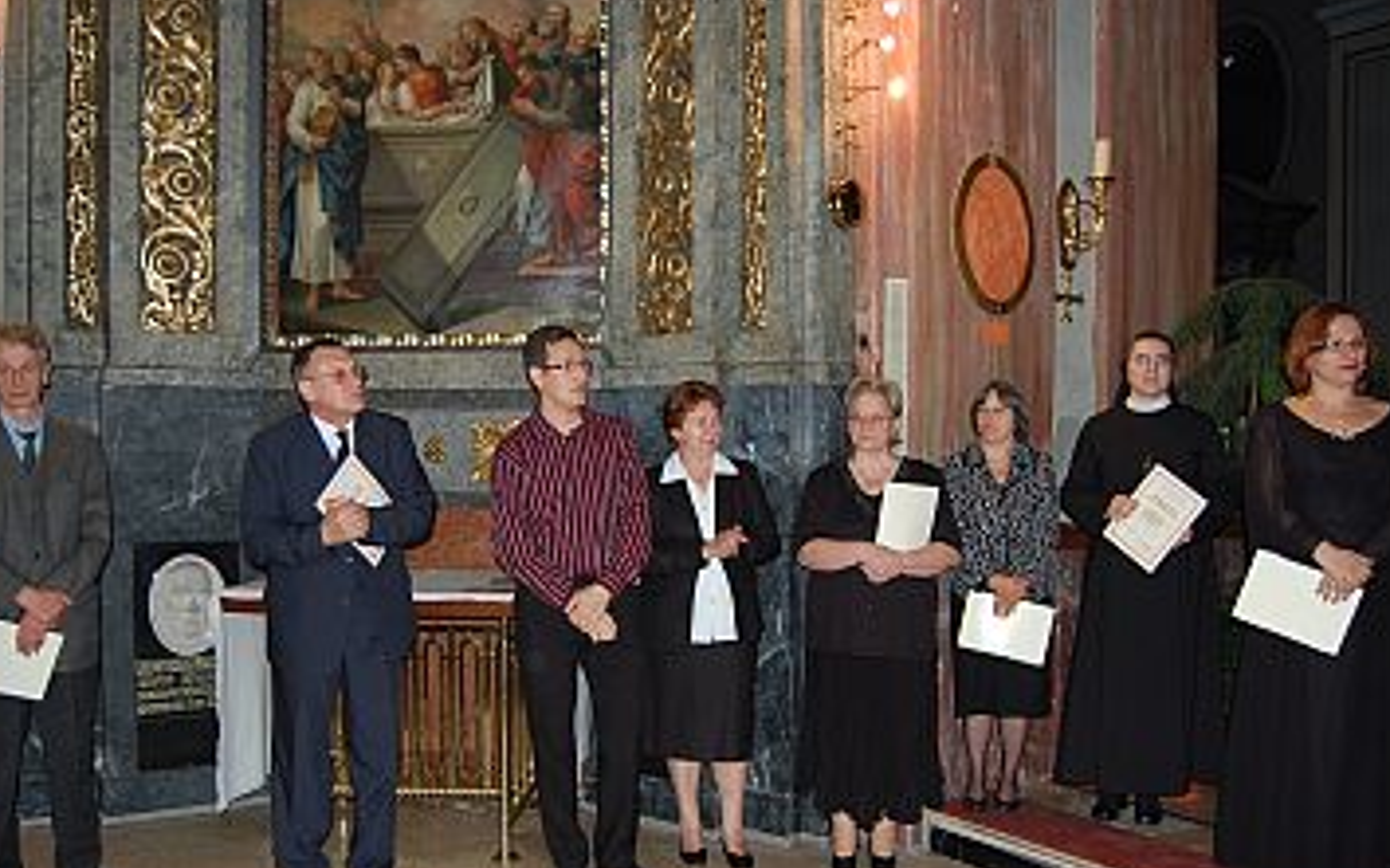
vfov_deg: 40.5
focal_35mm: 31
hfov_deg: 61.2
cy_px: 497
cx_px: 664
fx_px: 1174
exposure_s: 1/60
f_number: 3.5
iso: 400
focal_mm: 18
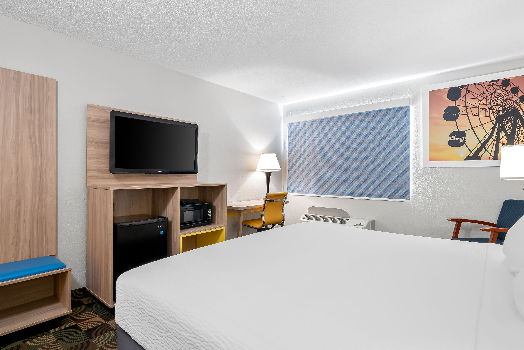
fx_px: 262
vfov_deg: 67.4
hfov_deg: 90.0
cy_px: 177
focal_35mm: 18
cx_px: 269
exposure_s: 2.5
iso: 200
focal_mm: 8
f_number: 8
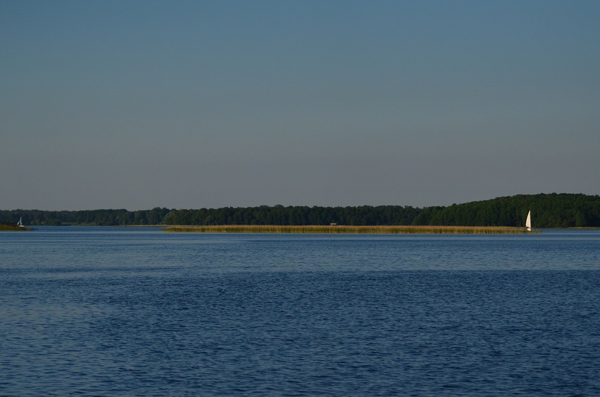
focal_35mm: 105
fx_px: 1746
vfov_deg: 13.0
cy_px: 198
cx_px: 300
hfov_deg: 19.5
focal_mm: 70
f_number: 4.5
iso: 560
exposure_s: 1/8000
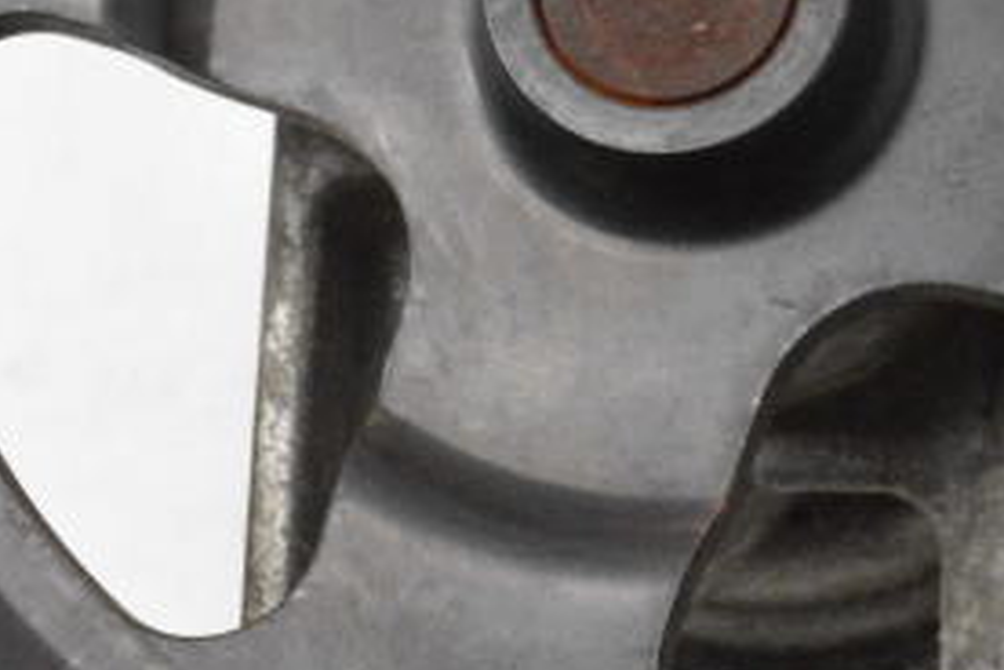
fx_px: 4964
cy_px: 36
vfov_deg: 7.7
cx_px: 1215
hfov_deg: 11.3
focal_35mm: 178
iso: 6400
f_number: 11
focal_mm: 32
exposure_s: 1/200
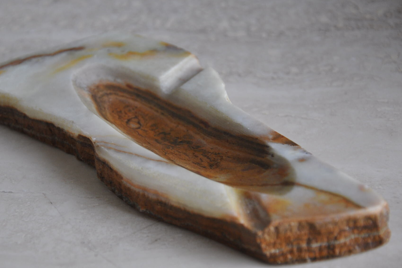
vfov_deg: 13.0
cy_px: 147
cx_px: 178
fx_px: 1172
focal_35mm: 105
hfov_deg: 19.4
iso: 640
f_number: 5.3
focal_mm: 62
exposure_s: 1/40
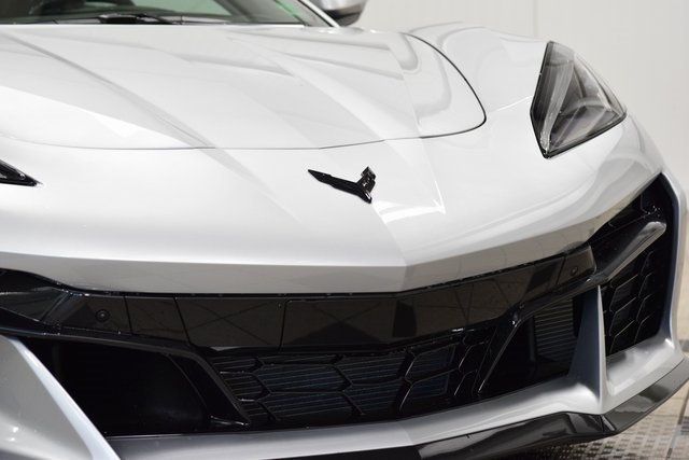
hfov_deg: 22.6
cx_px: 344
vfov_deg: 15.2
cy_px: 230
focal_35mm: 90
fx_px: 1723
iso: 1600
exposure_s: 1/125
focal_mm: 60
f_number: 4.5
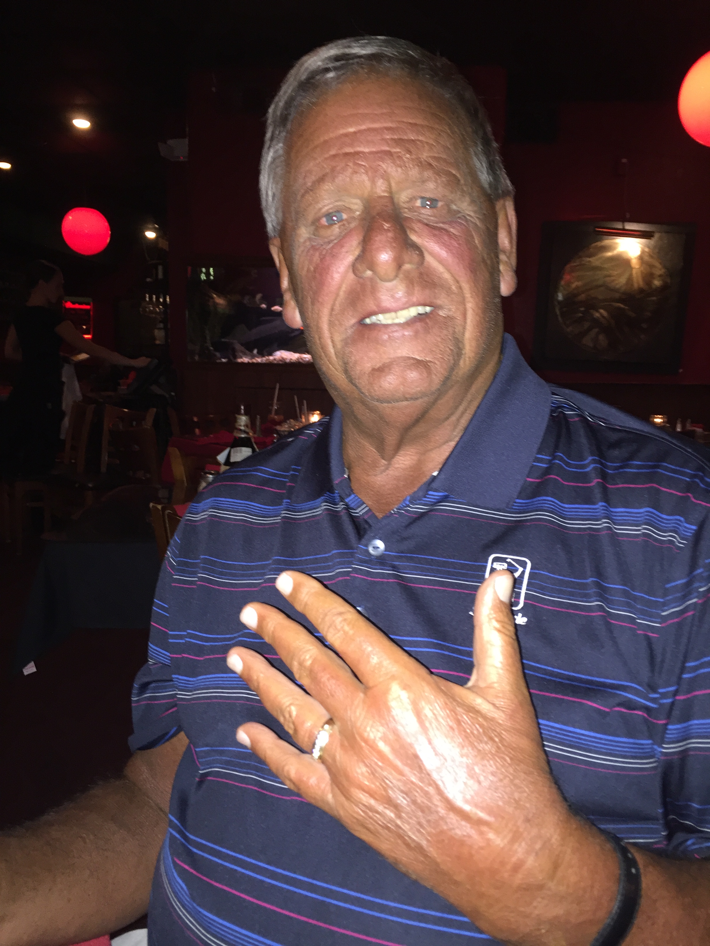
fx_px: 793
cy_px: 473
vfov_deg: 61.7
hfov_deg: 48.2
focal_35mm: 29
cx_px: 355
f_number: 2.2
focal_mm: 4.15
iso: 160
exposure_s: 1/16
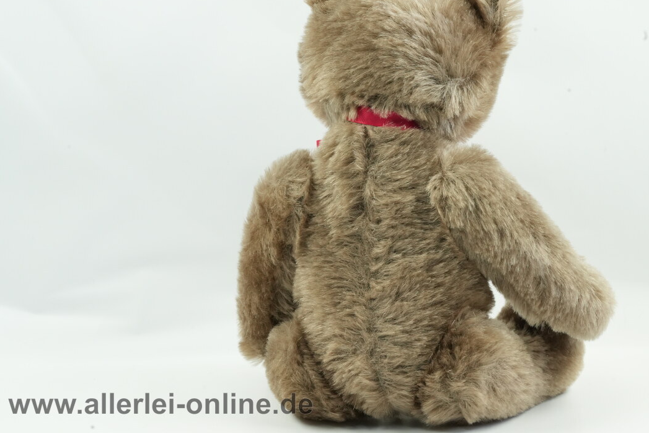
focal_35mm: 110
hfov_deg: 18.6
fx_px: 1983
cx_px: 395
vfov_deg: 12.4
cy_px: 186
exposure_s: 1/40
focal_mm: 90
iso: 2500
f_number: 16
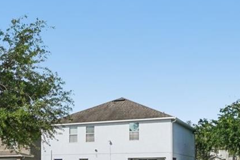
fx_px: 380
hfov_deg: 33.2
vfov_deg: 22.6
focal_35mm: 57
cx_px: 25
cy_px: 169
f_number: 8
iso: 100
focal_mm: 10
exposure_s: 1/350
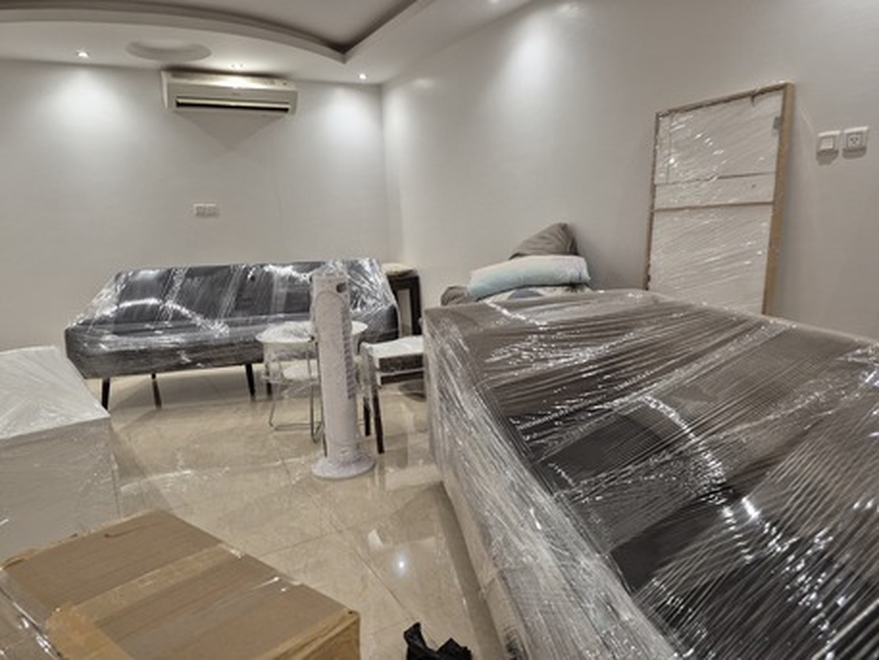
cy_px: 330
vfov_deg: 58.9
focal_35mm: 23
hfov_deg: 73.9
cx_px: 440
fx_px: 584
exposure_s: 1/120
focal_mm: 5.4
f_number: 1.8
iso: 320
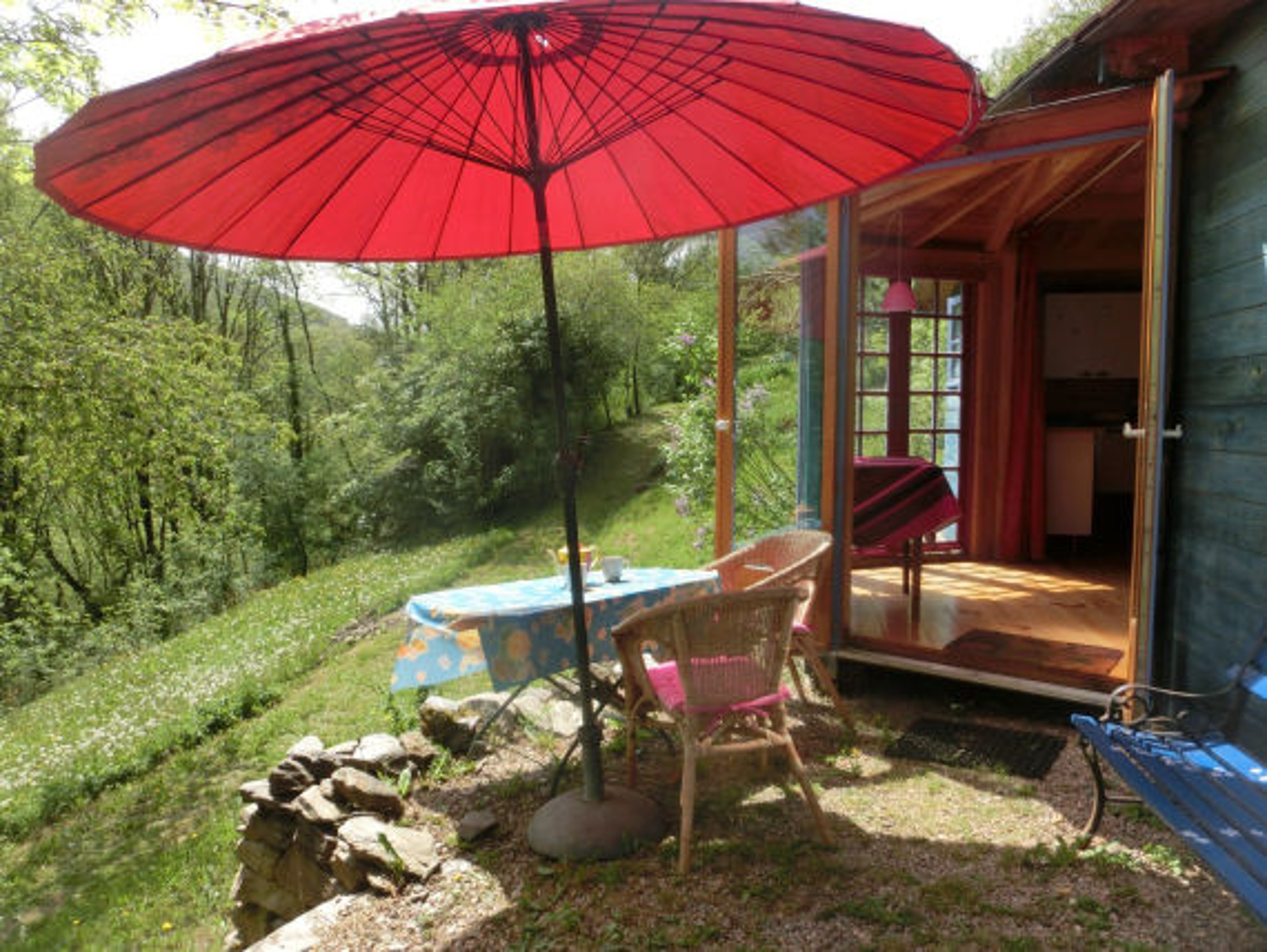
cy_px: 476
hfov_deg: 71.6
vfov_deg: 56.9
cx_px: 634
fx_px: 879
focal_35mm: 24
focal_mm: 4.24
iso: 80
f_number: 3
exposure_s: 1/800
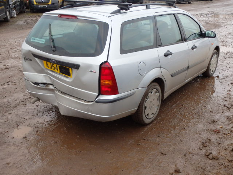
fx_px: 269
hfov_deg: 46.8
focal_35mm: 40
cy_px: 88
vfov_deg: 36.0
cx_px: 116
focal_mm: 7.3
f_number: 4.7
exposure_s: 1/40
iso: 250
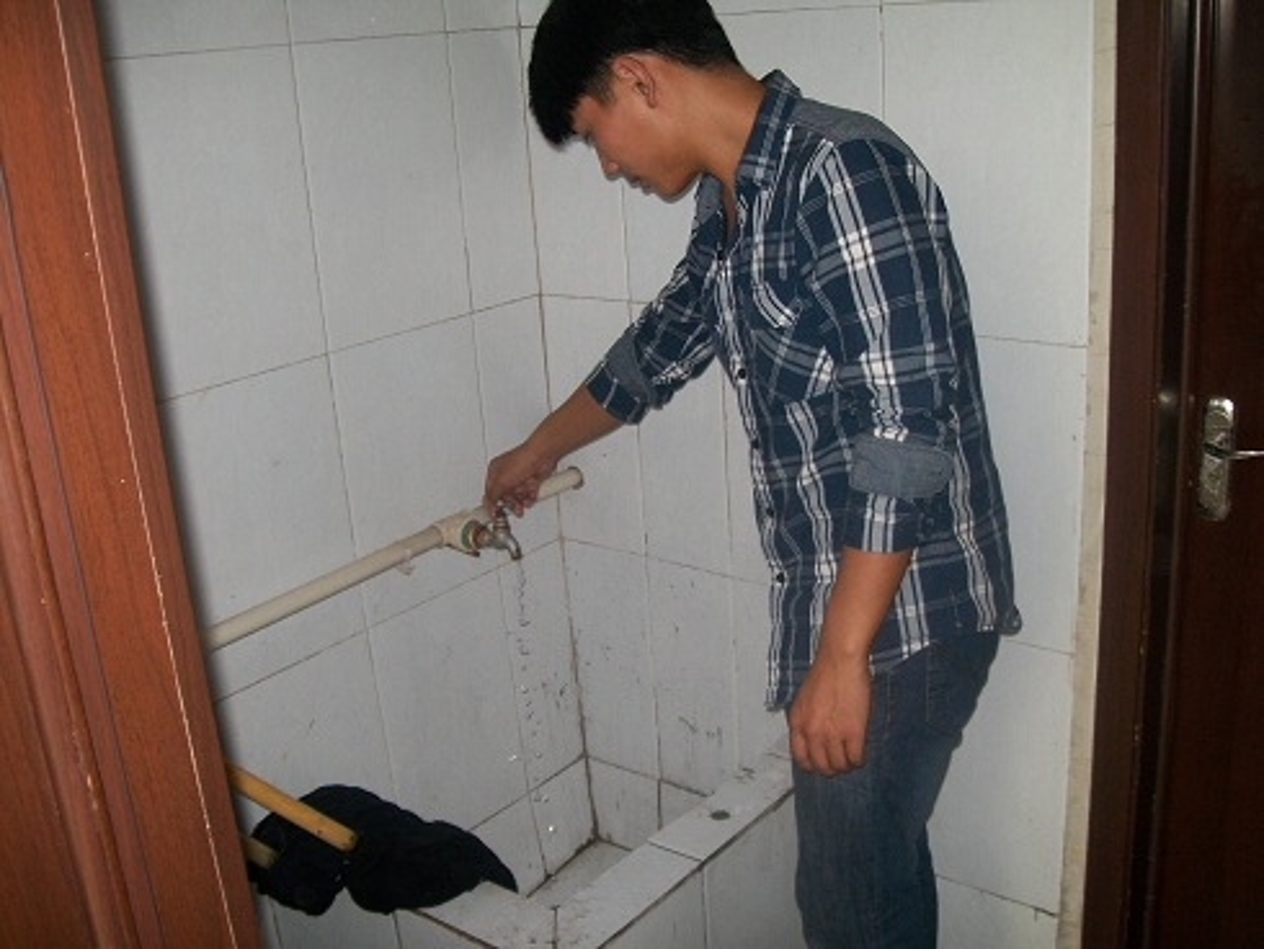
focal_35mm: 36
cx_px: 632
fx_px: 1315
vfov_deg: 39.7
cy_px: 474
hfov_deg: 51.3
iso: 80
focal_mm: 6
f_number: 2.7
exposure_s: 1/30
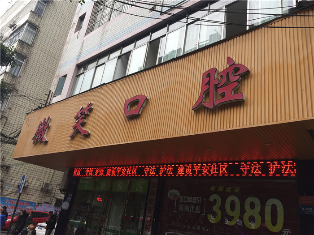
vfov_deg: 48.2
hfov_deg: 61.7
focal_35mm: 29
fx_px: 263
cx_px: 157
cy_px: 118
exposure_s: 1/192
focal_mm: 4.15
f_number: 2.2
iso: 32
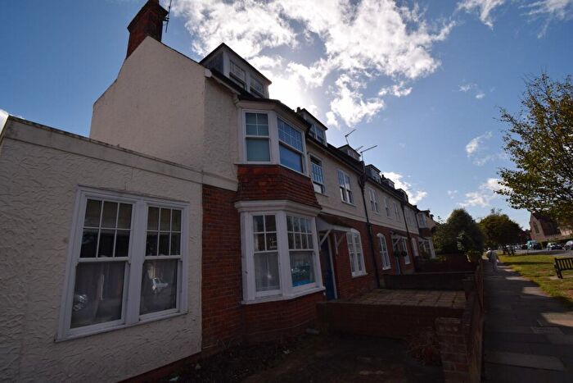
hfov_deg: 100.4
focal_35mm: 15
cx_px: 286
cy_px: 192
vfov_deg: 77.4
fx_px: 239
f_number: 13
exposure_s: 1/200
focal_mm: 10
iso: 100
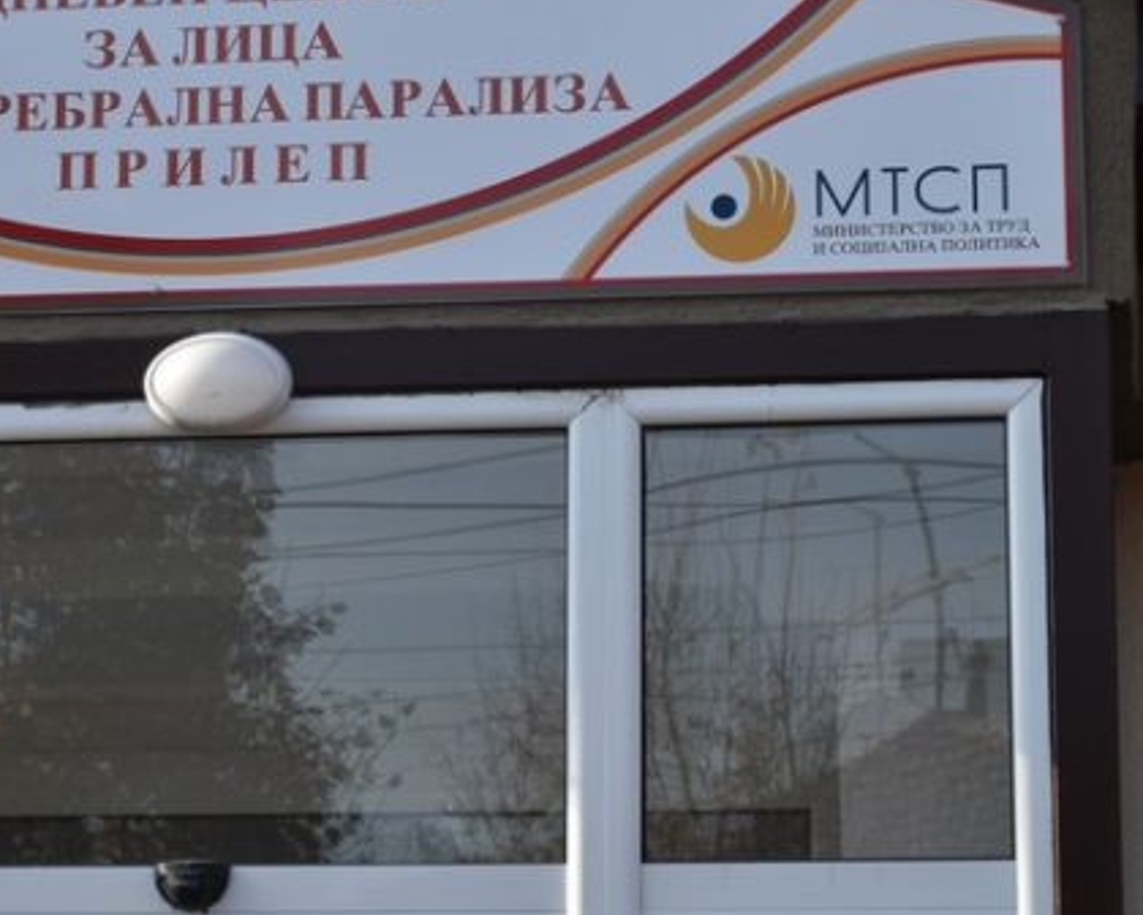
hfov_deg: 14.3
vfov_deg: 11.5
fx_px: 4533
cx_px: 190
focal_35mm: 134
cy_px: 275
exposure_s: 1/320
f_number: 9
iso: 200
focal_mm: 52
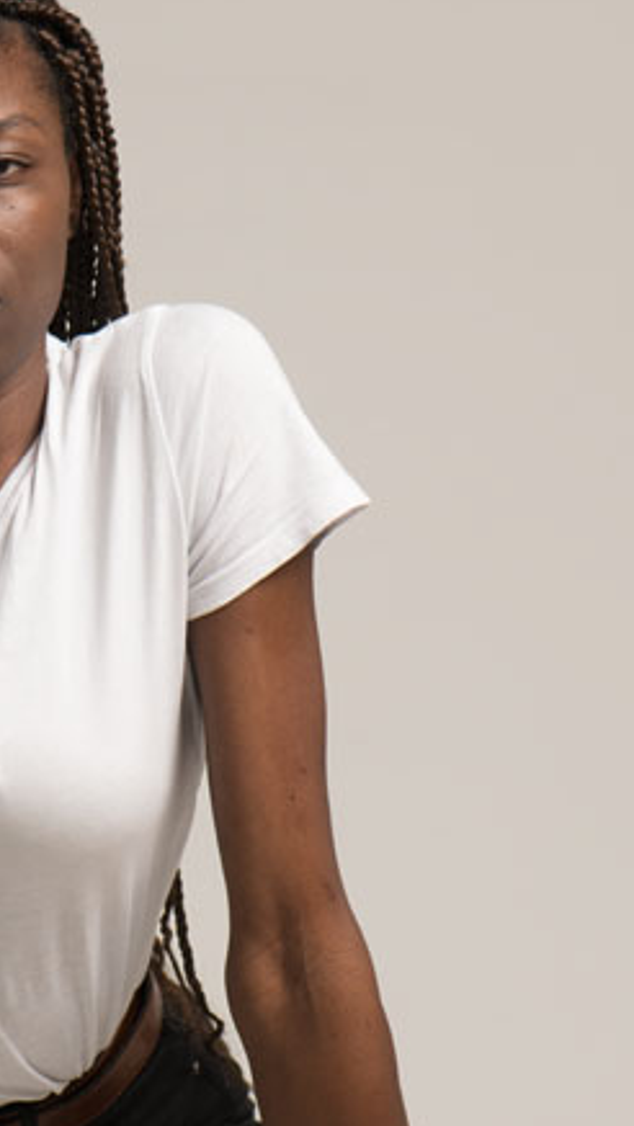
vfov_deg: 8.4
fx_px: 7706
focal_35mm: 258
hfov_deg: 4.7
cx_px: -91
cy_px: 539
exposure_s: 1/160
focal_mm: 105
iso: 100
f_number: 5.6
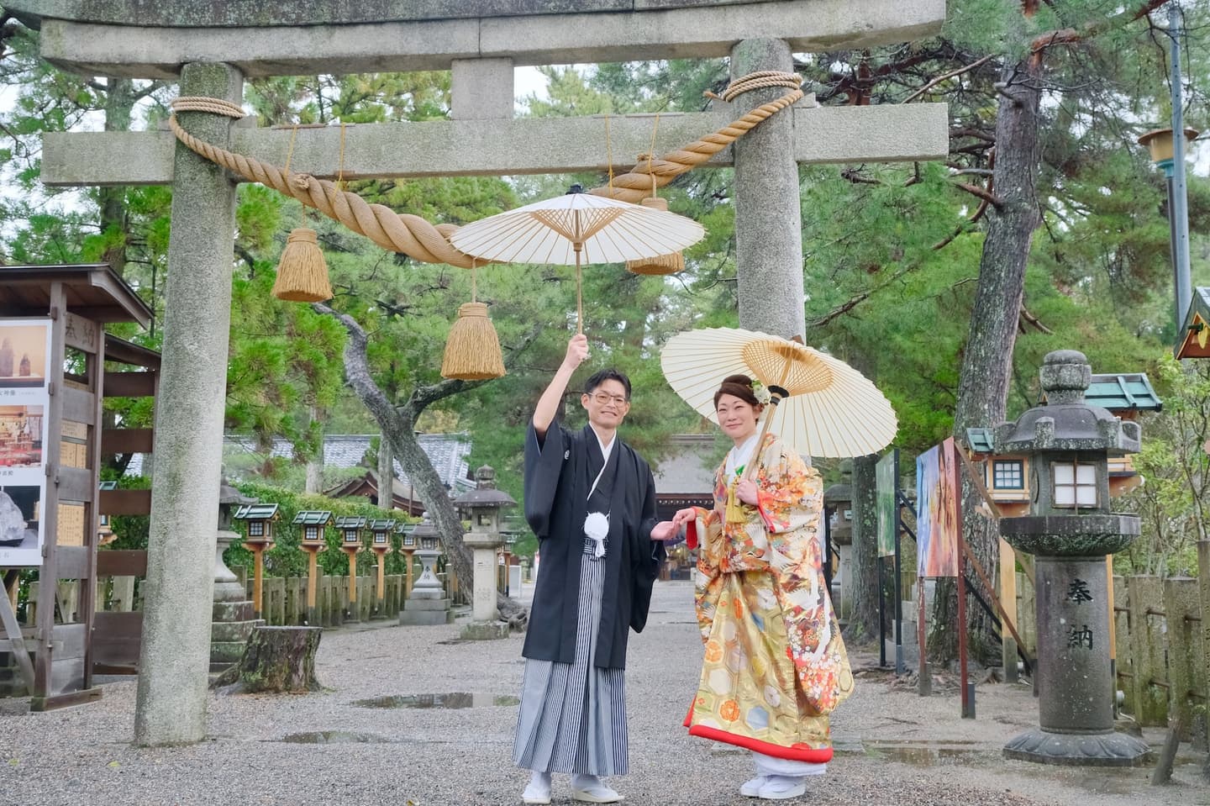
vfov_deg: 34.2
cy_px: 403
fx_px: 1310
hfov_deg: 49.6
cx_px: 605
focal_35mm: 39
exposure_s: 1/100
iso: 1600
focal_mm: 26
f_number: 5.6
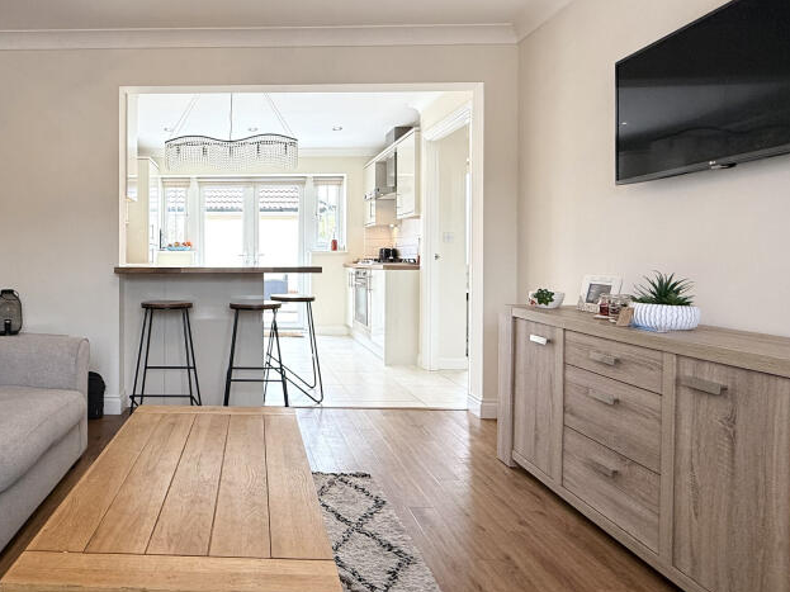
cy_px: 262
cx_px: 231
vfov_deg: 58.7
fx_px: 525
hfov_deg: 70.6
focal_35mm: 23
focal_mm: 2.22
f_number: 2.2
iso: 100
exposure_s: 1/100
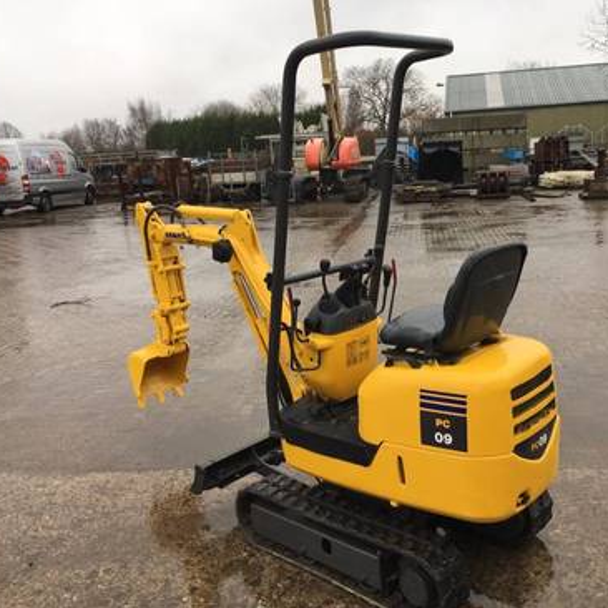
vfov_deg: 47.2
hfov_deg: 46.9
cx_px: 367
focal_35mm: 35
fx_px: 696
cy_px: 310
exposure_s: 1/100
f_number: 2.2
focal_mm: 4.15
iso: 25
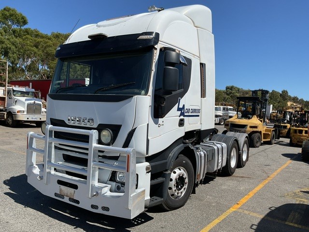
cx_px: 154
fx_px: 259
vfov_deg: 48.2
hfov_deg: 61.7
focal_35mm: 29
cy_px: 116
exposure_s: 1/2801
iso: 16
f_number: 1.8
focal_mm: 3
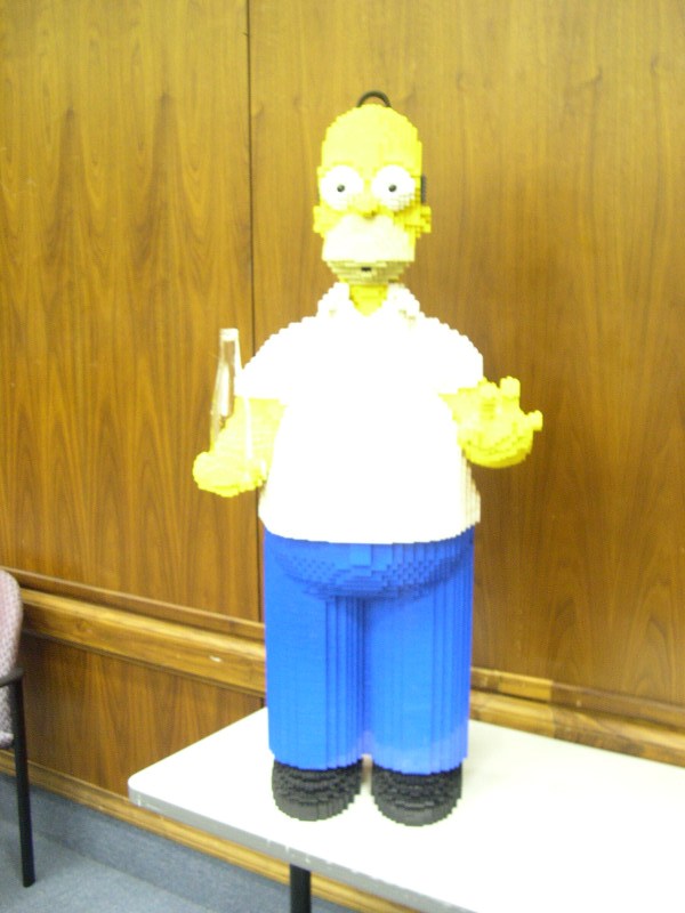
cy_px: 456
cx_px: 342
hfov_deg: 37.7
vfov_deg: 49.0
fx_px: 1003
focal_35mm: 38
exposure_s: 1/4
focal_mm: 8
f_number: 2.8
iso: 400
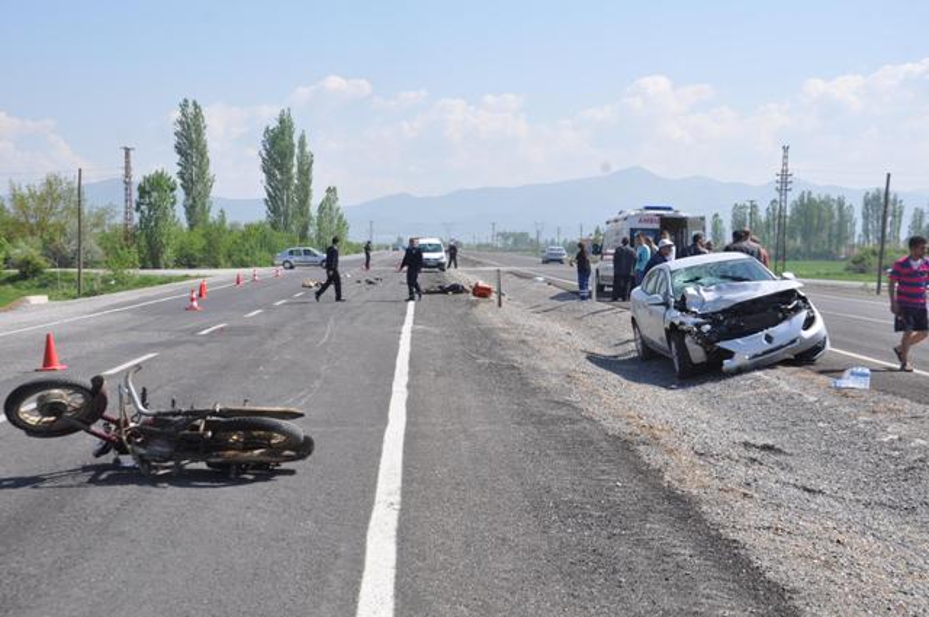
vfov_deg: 25.7
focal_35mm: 52
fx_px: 1353
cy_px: 308
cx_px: 464
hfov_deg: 37.9
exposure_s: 1/320
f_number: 9
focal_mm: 35
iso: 200
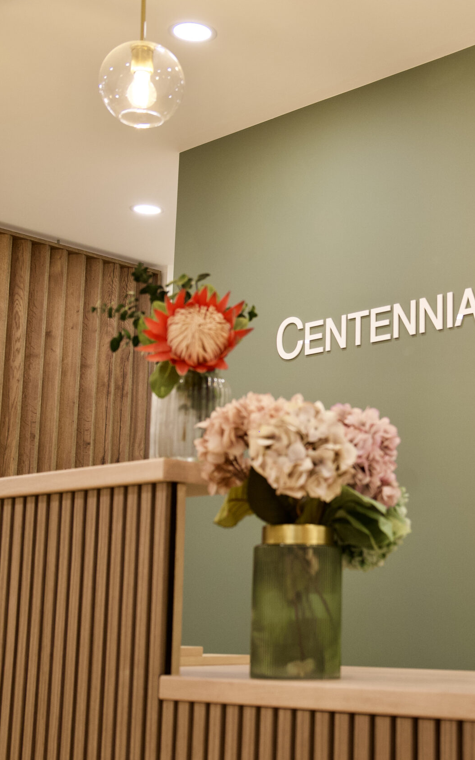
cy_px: 384
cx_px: 404
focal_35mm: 59
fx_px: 1223
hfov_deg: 21.6
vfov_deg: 34.6
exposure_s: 1/160
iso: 640
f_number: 3.2
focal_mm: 38
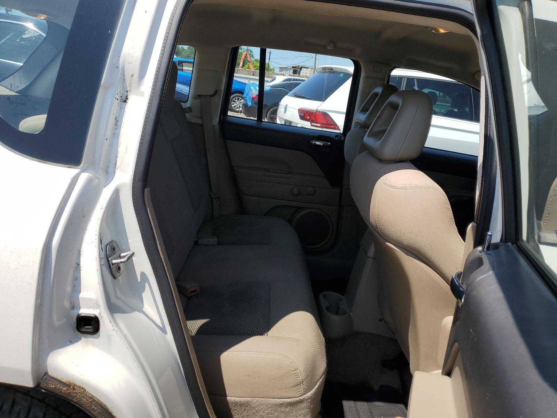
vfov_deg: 53.1
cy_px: 209
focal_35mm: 26
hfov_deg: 67.3
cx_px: 278
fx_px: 418
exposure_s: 1/2500
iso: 50
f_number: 1.5
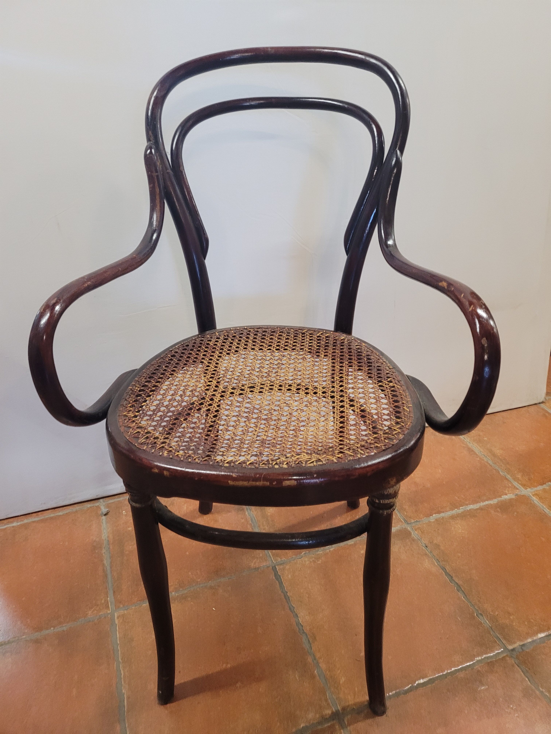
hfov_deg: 53.1
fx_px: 552
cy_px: 367
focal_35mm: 26
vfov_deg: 67.3
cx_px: 276
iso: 500
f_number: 1.8
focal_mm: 5.4
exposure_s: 1/50
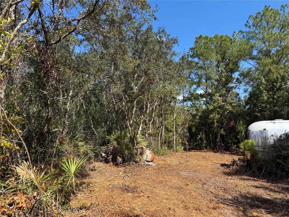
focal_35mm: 24
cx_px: 144
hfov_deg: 71.6
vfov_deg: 56.8
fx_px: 200
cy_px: 108
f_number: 1.78
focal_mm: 6.76
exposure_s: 1/2252
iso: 80
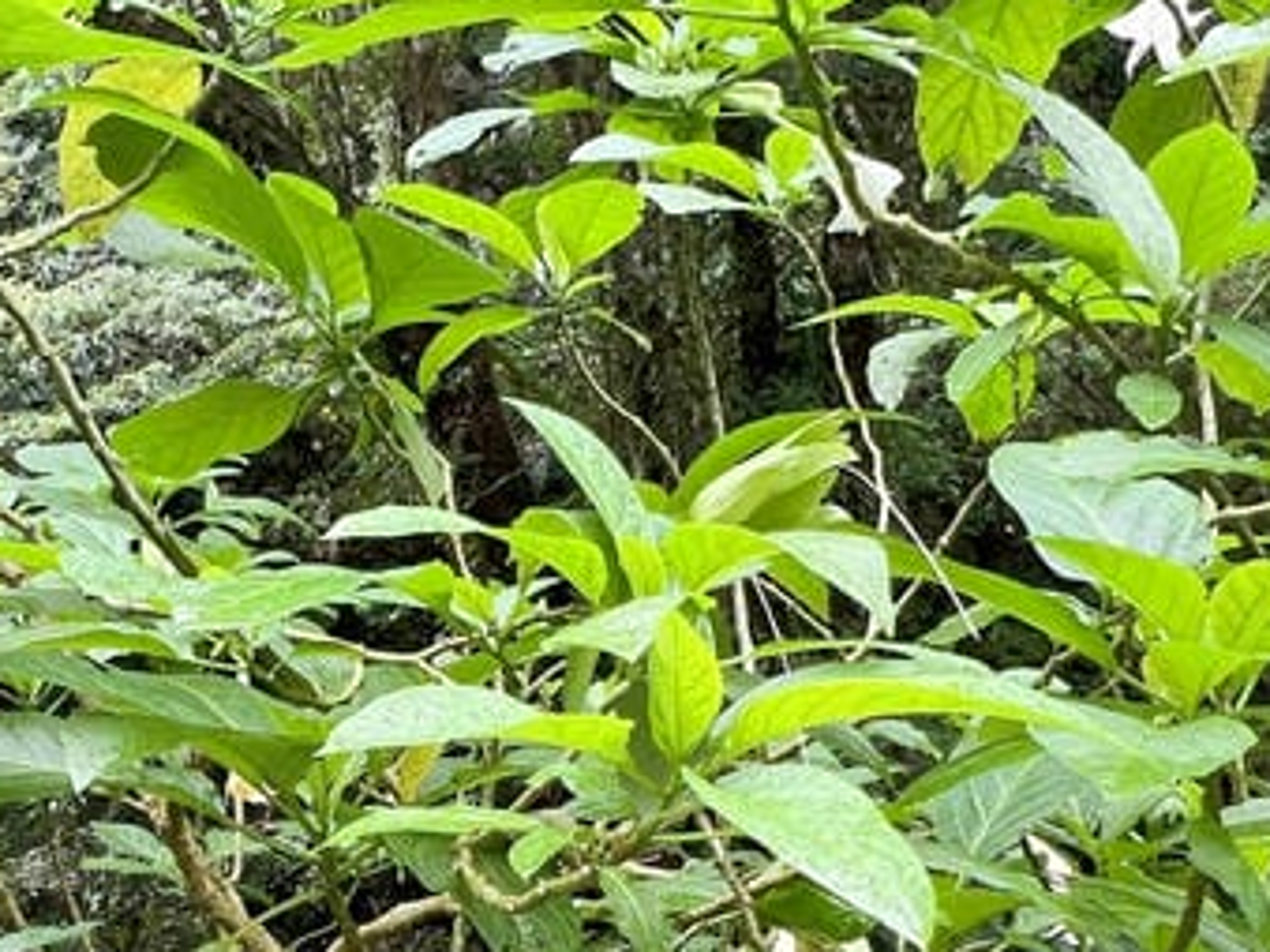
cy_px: 1023
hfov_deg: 41.2
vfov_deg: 28.8
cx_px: 569
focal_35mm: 46
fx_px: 1687
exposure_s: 1/121
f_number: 1.8
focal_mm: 1.57
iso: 125
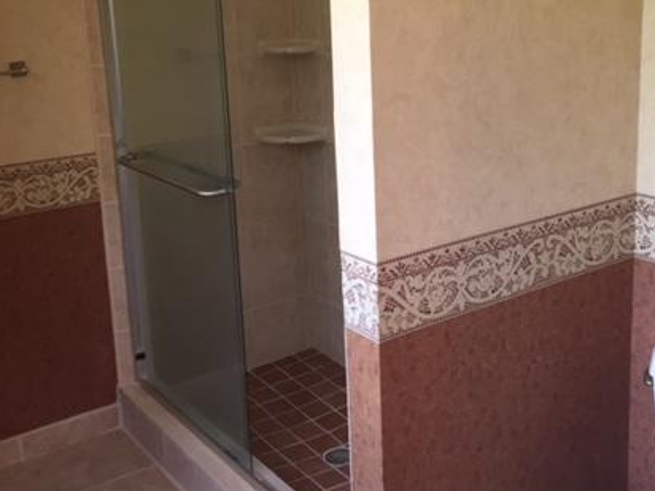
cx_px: 396
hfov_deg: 41.9
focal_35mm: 45
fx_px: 851
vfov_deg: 32.0
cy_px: 175
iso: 64
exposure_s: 1/30
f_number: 2.2
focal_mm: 4.15
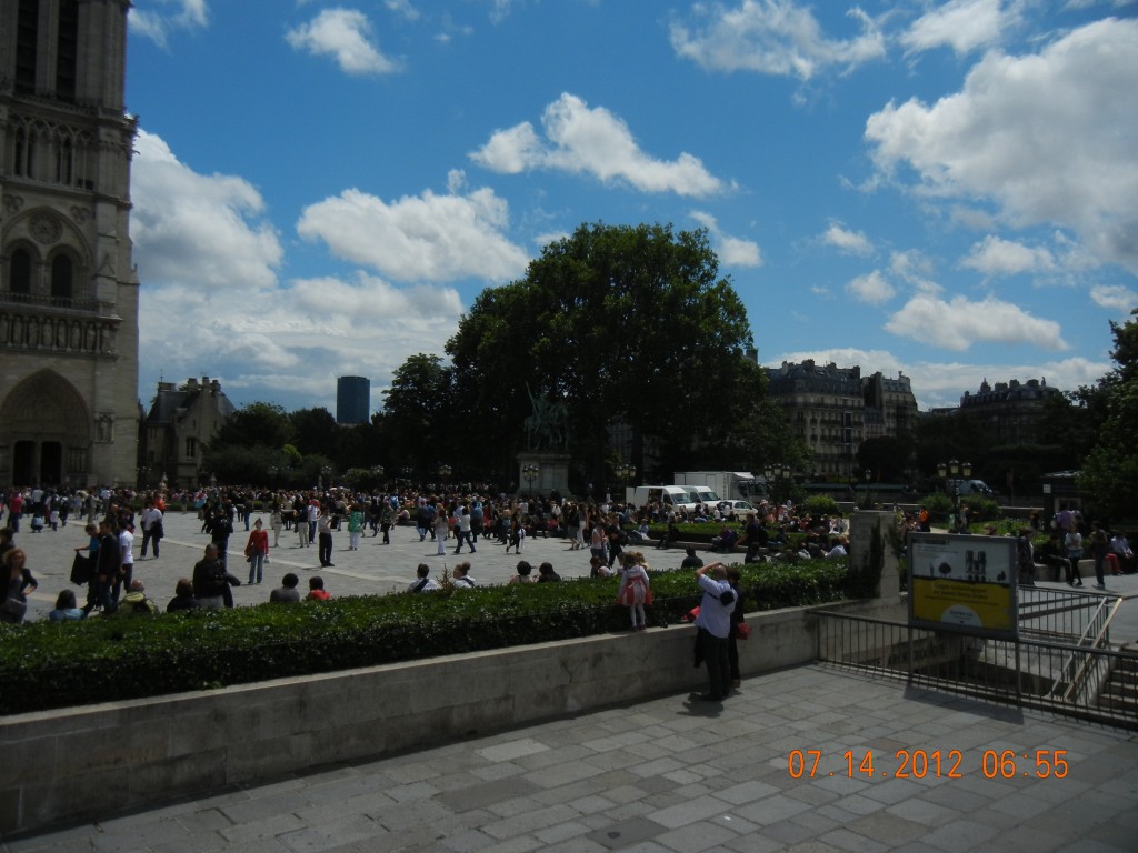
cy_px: 426
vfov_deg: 46.8
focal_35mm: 30
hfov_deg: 60.0
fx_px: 986
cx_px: 569
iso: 160
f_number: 7
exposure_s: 1/1348
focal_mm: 5.4
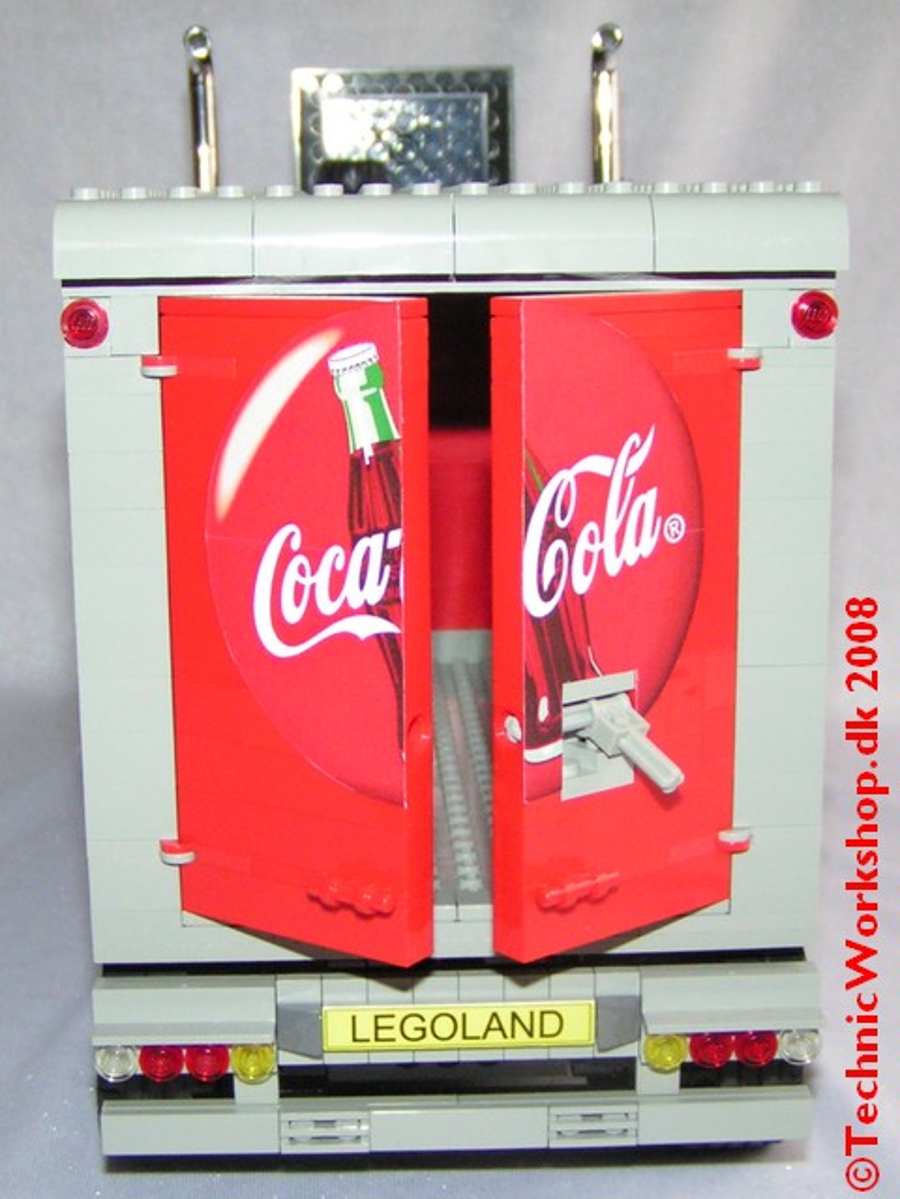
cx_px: 450
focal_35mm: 38
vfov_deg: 49.0
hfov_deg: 37.7
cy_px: 600
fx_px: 1317
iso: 200
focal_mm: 5.8
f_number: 2.8
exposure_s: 1/40
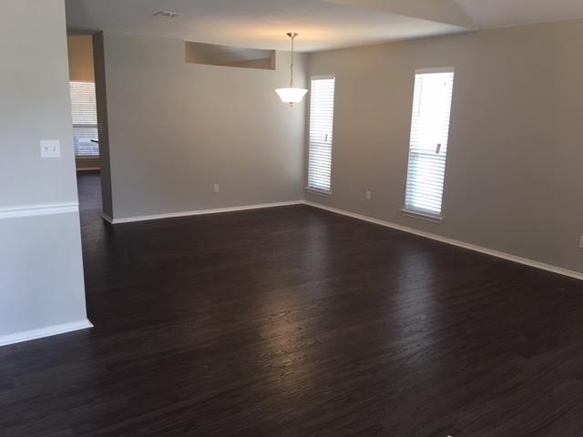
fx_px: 488
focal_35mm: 29
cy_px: 218
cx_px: 292
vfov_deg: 48.2
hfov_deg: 61.7
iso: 25
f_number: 2.2
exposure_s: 1/30
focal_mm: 4.15
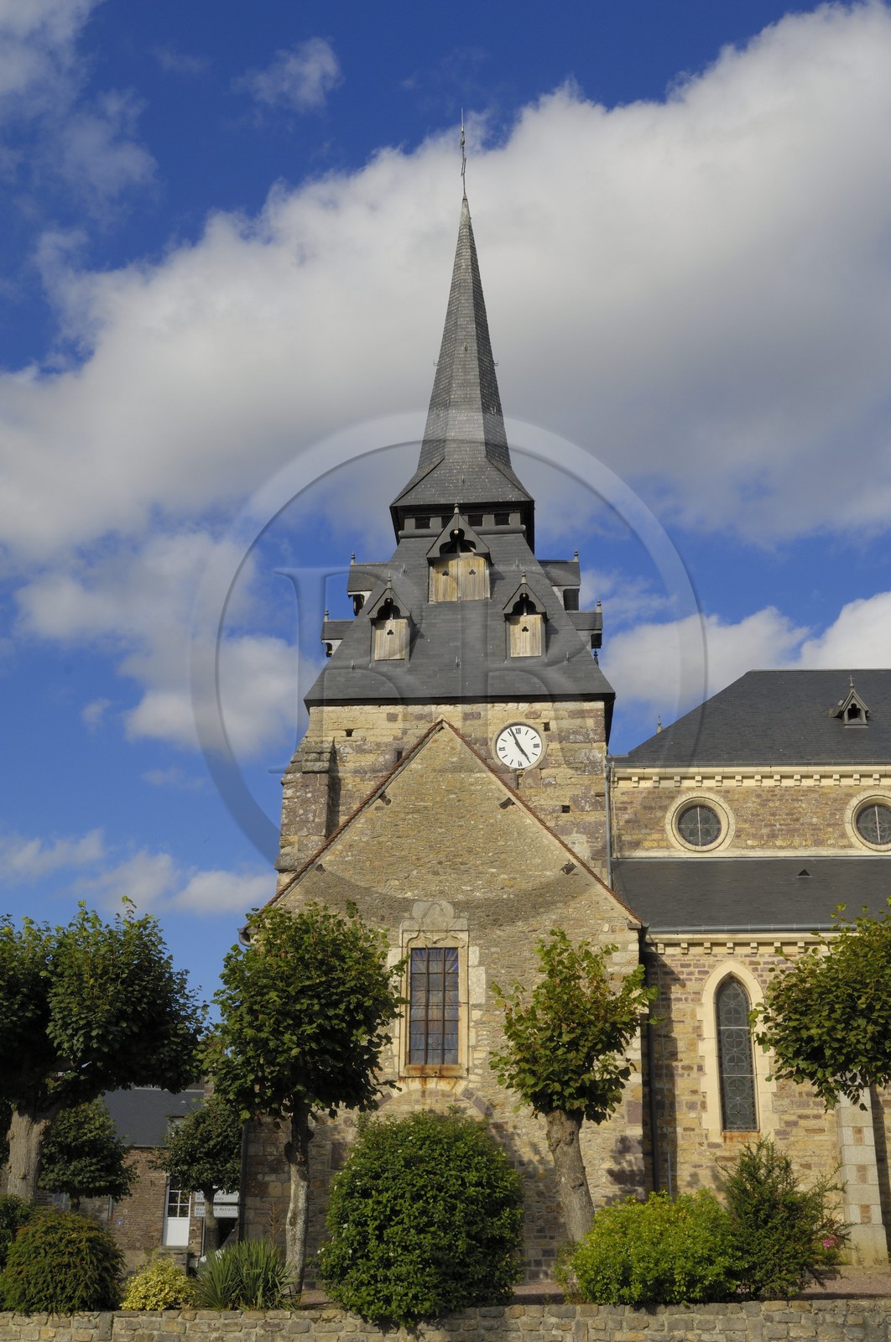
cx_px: 446
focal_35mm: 39
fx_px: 1452
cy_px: 671
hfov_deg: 34.1
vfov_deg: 49.6
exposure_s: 1/160
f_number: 12
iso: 100
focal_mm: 26
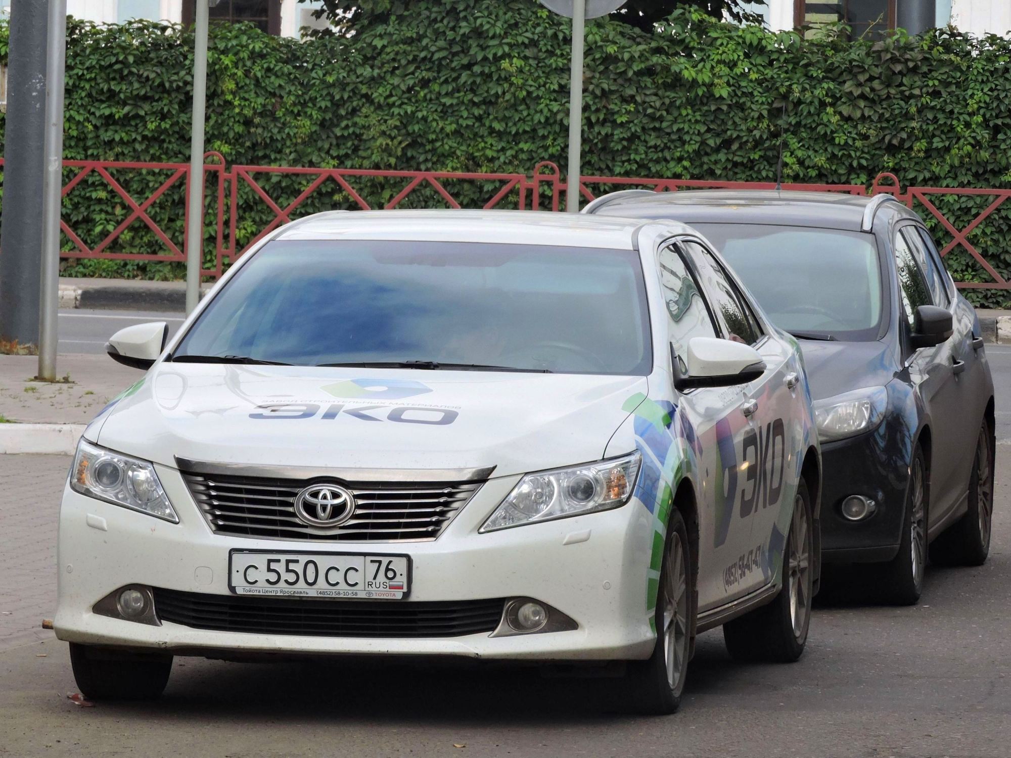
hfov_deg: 7.9
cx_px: 506
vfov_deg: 5.9
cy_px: 379
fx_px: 7302
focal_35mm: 250
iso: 100
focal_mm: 44.8
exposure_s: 1/250
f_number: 5.5
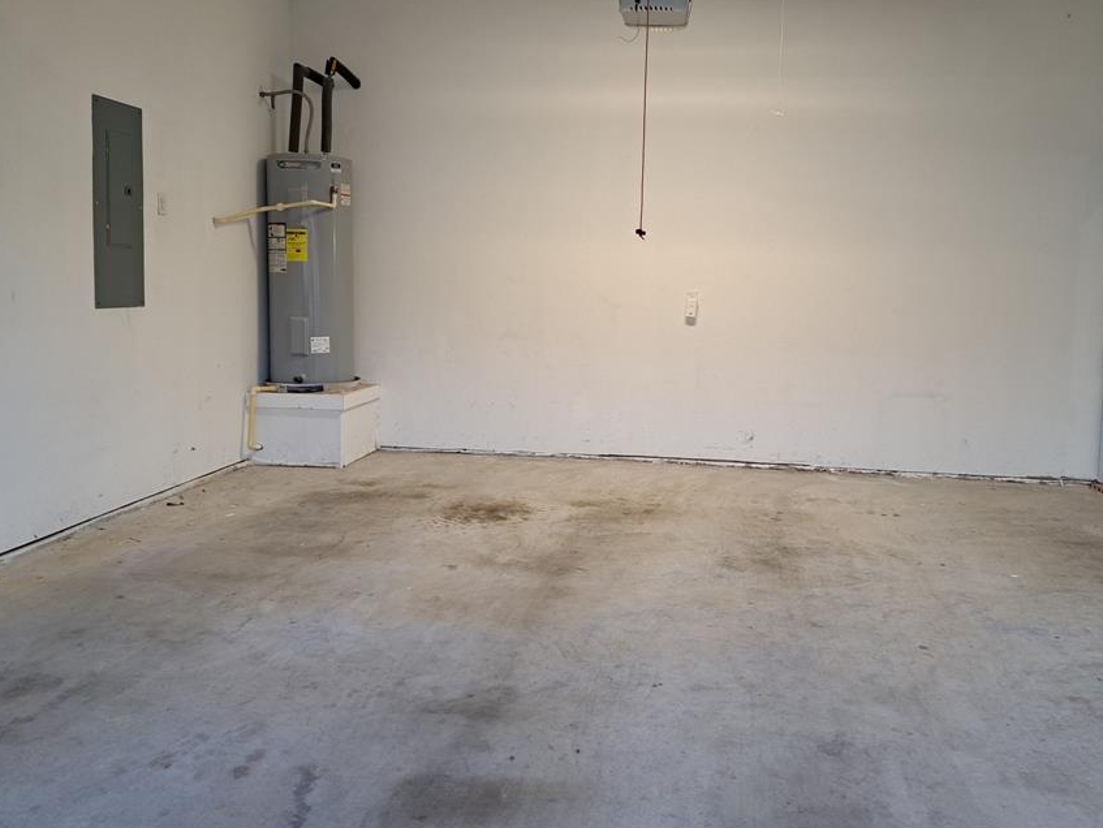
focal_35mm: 29
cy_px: 348
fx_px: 924
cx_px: 632
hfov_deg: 61.4
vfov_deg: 48.1
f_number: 1.8
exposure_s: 1/60
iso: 160
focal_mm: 5.23
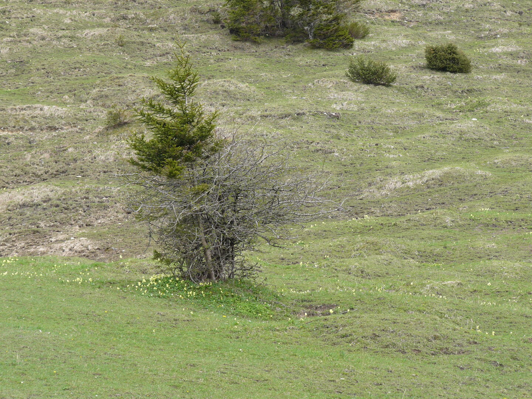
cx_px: 266
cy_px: 200
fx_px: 2213
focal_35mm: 144
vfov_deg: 10.3
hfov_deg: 13.7
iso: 100
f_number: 4
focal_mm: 24.1
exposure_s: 1/160
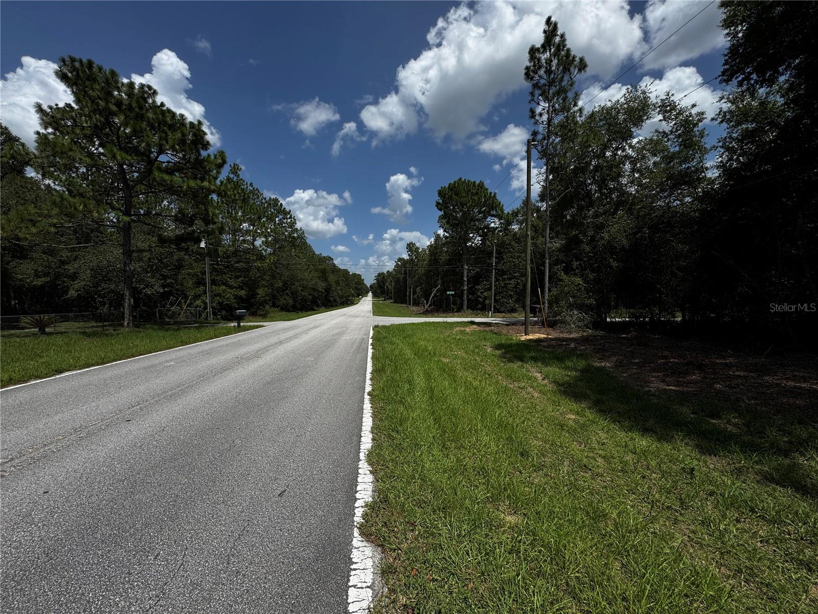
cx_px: 409
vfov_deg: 85.7
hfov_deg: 102.1
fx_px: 331
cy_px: 307
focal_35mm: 14
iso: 32
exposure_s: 1/3906
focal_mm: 2.22
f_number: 2.2
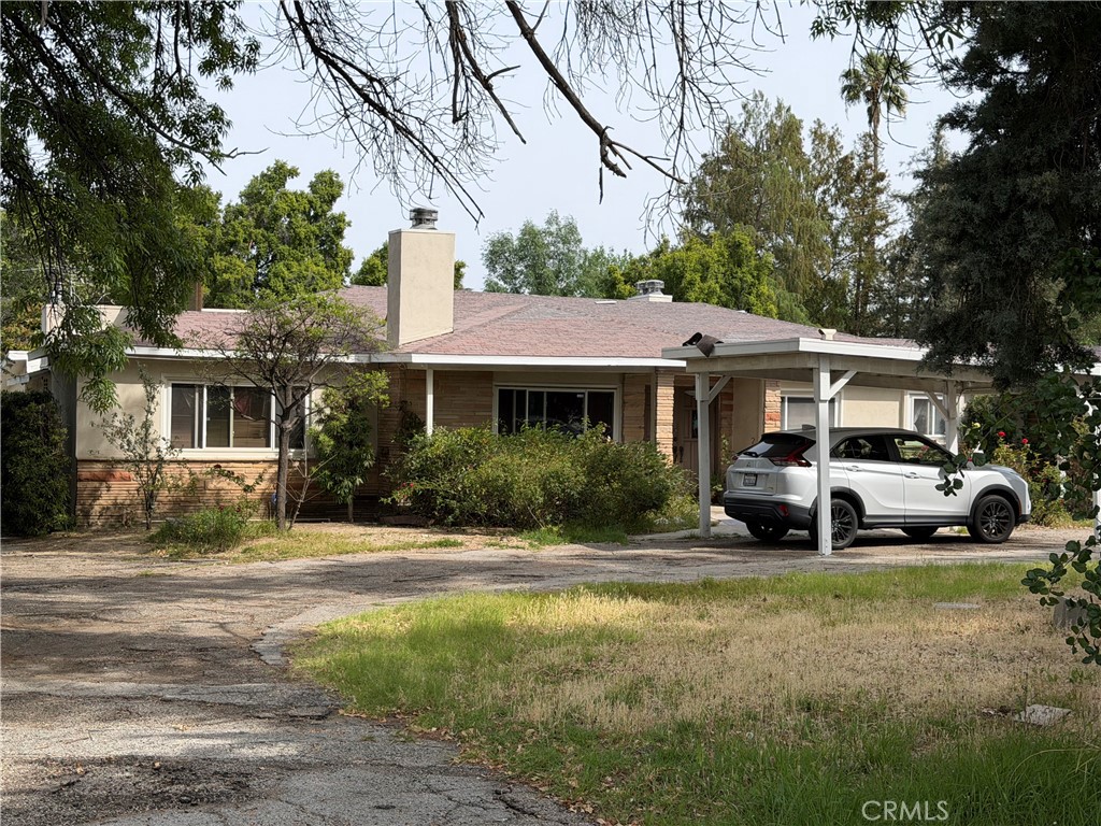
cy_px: 413
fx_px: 1527
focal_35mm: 48
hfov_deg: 39.7
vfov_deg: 30.3
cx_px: 550
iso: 64
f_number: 1.78
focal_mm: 6.76
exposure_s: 1/3534
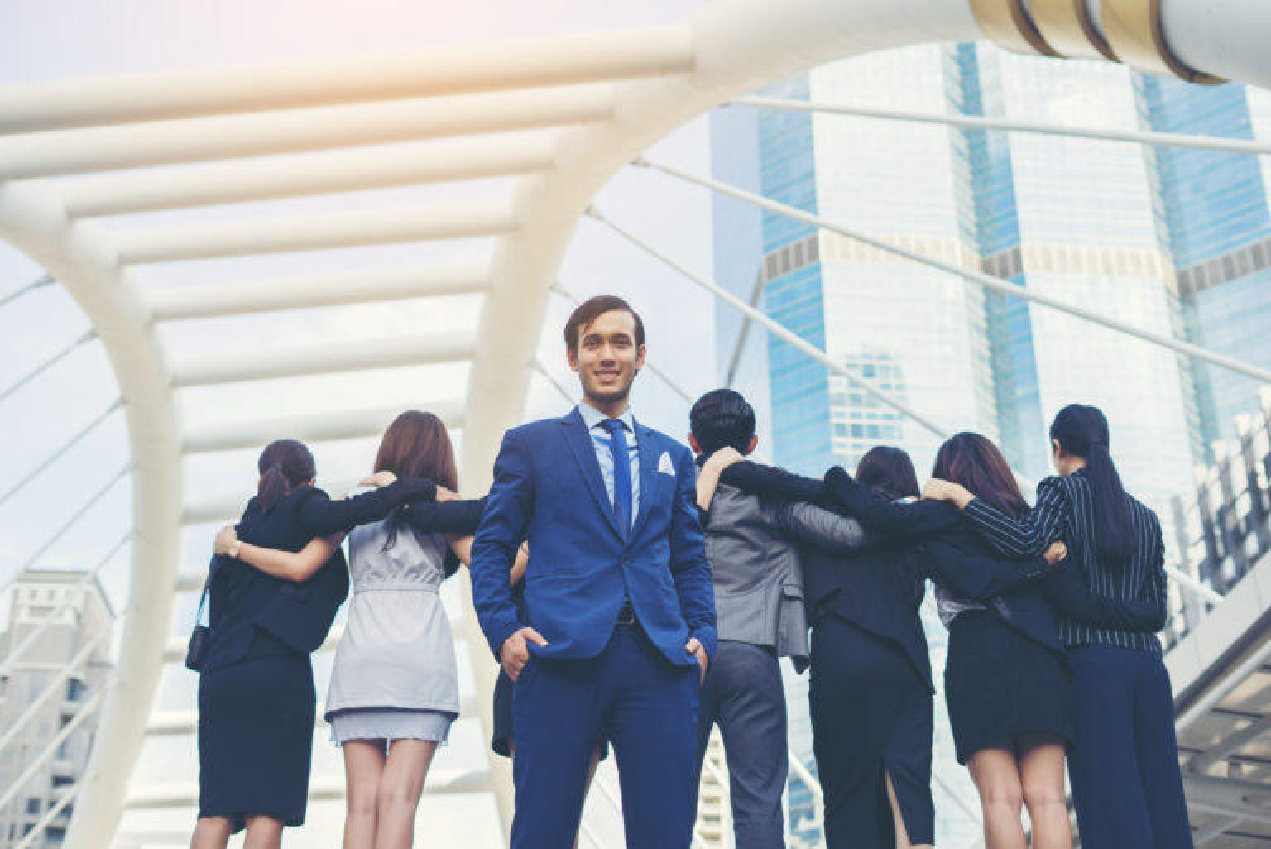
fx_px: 1766
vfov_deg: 27.0
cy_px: 424
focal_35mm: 50
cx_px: 636
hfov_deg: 39.6
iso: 100
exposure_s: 1/320
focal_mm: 50
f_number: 3.2
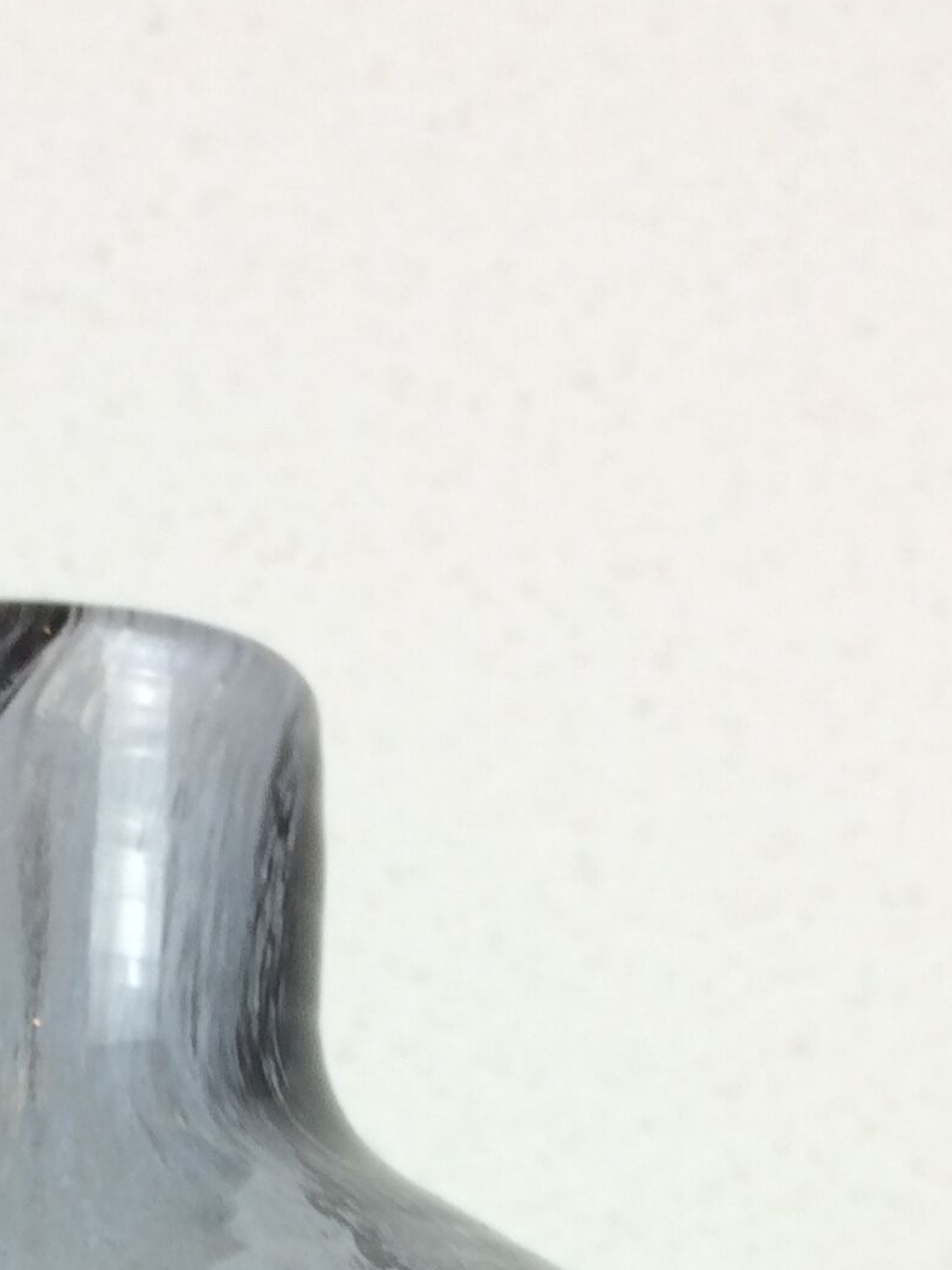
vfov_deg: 19.5
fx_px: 3300
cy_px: 1787
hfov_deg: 16.1
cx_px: 23
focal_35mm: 90
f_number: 2.2
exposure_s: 1/50
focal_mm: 4.15
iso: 40
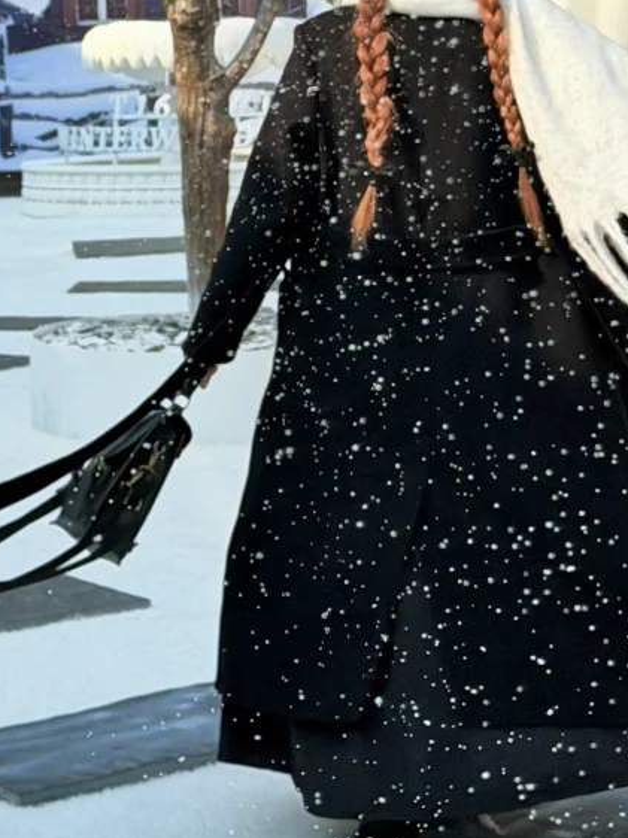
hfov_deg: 12.0
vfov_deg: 15.7
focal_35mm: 123
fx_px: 2978
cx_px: 219
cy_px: -36
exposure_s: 1/4587
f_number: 1.78
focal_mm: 6.76
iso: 64
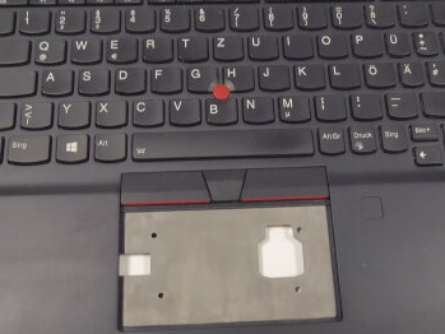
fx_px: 553
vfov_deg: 33.6
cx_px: 233
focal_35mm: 43
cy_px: 178
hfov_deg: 43.8
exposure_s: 1/30
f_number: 3.3
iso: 400
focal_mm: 4.3
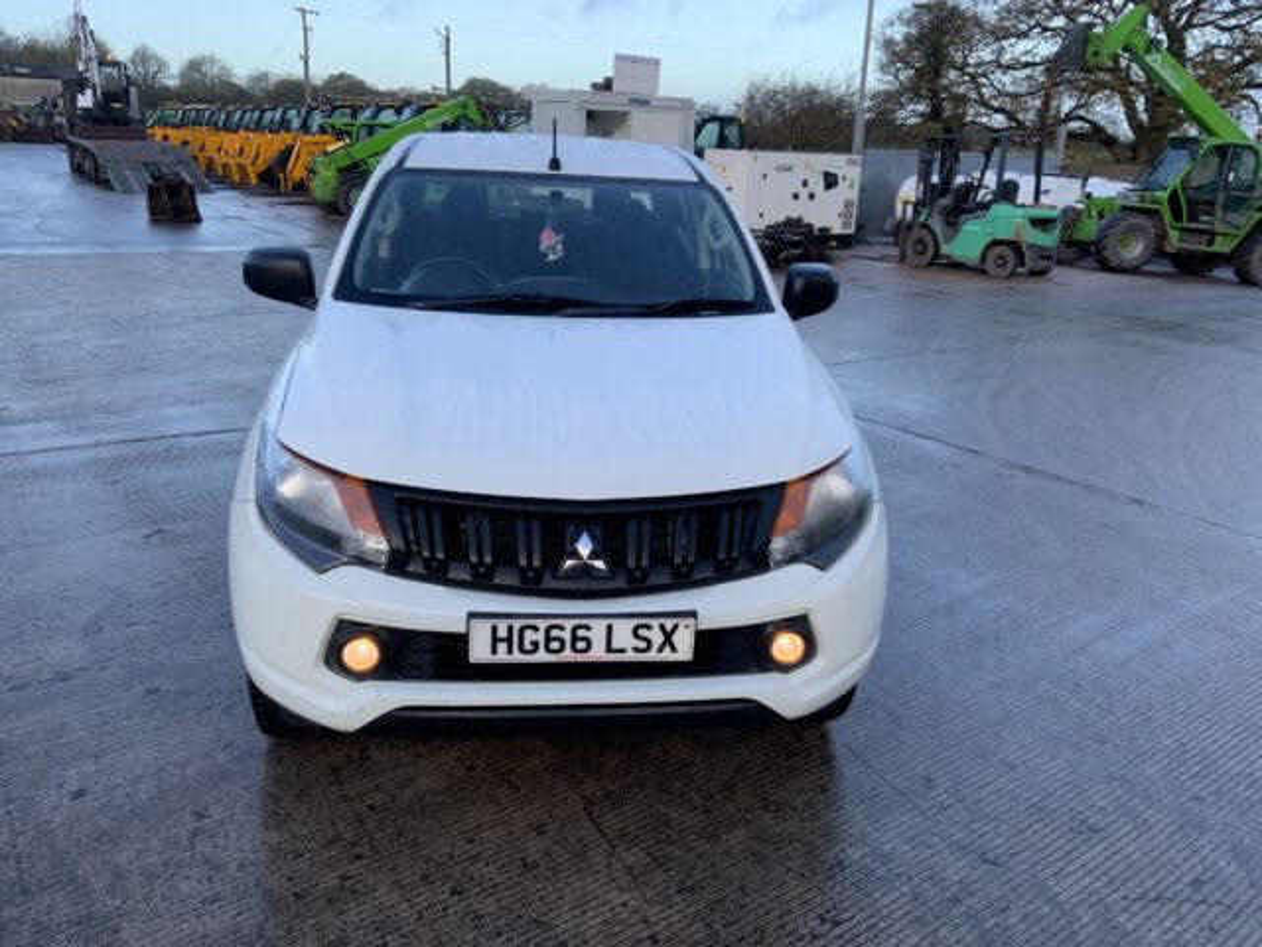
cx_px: 631
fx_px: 1057
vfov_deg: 48.2
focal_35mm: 29
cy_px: 474
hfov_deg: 61.7
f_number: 1.8
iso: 16
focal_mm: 3
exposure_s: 1/217
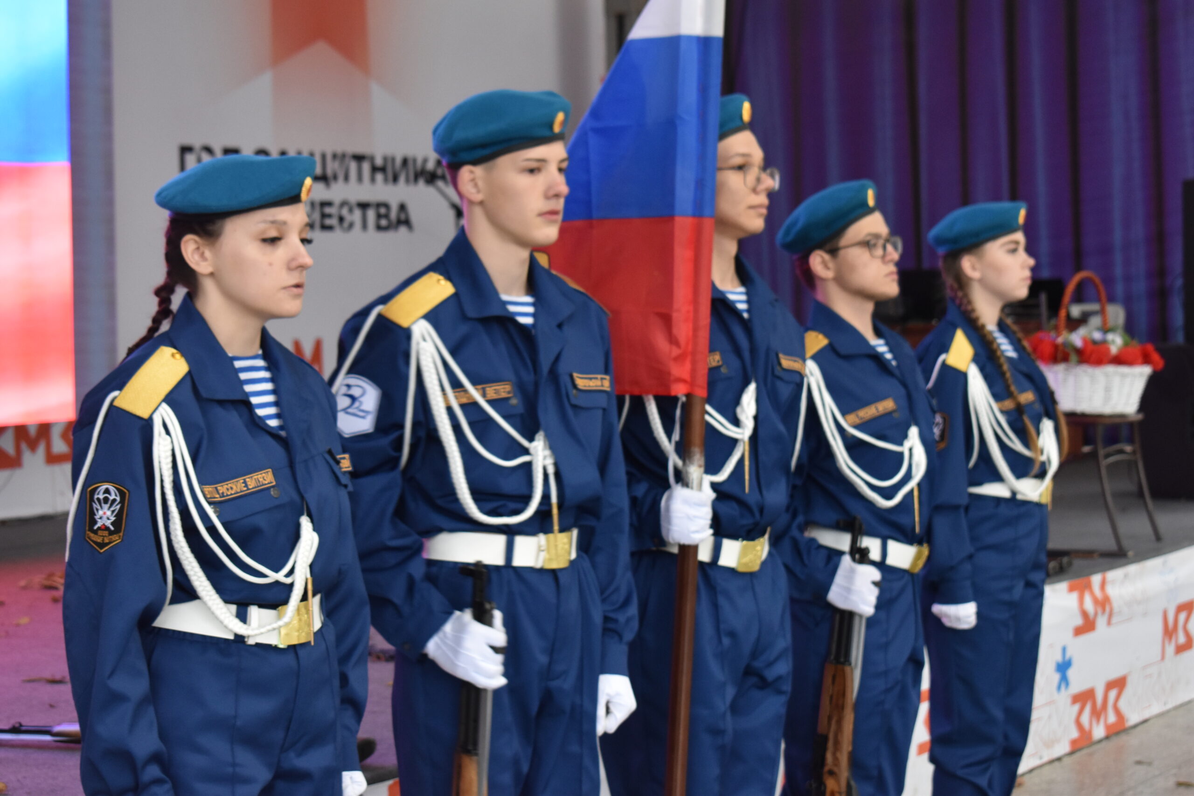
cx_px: 597
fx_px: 2736
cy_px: 398
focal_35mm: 82
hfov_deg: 24.6
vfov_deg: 16.6
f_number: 5.6
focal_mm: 55
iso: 1250
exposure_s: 1/60
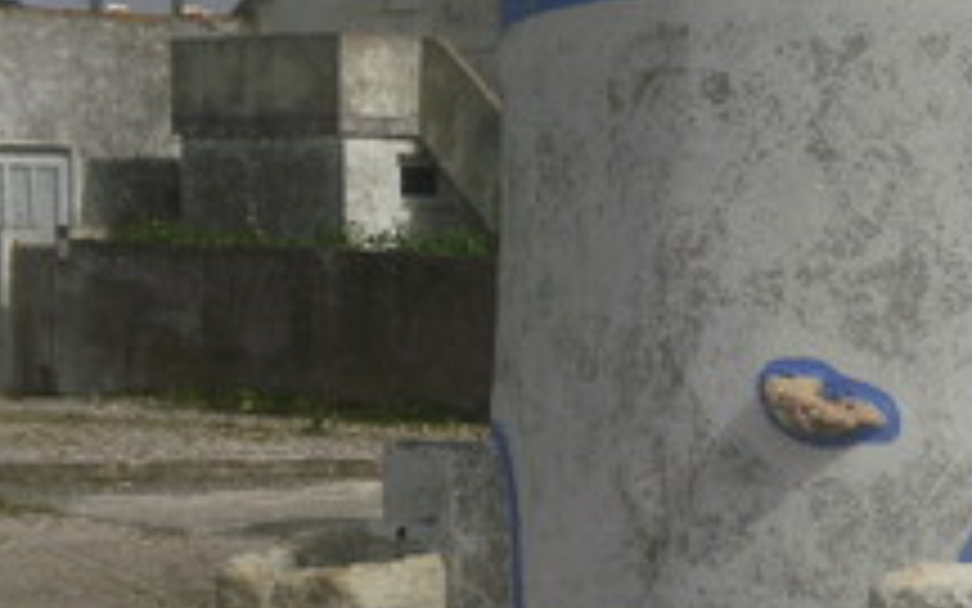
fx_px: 3311
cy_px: 435
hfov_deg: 16.1
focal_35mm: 125
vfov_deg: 10.5
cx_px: 1112
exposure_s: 1/320
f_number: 11.3
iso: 100
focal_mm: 9.05
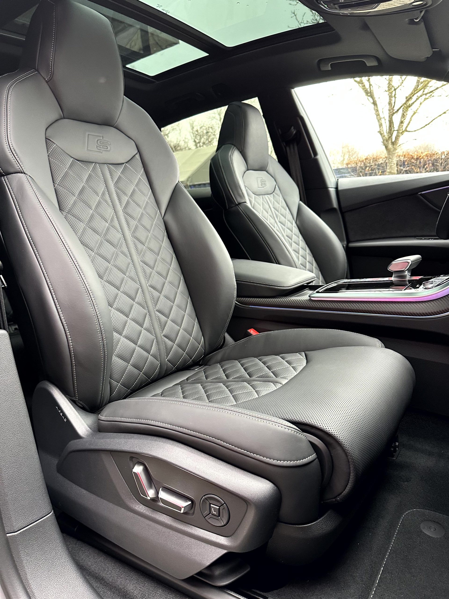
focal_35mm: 24
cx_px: 224
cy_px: 300
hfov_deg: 56.8
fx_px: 415
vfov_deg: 71.6
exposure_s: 1/60
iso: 250
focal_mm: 6.86
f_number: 1.78
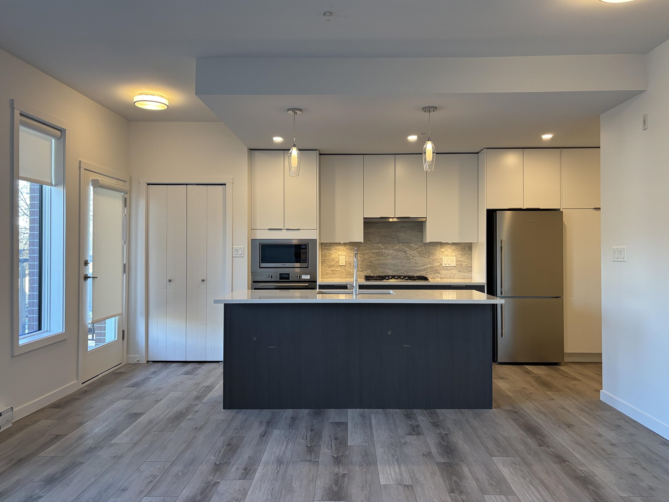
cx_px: 341
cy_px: 244
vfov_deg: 51.4
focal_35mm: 27
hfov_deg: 65.3
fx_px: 522
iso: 125
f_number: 1.6
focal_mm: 5.96
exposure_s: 1/120
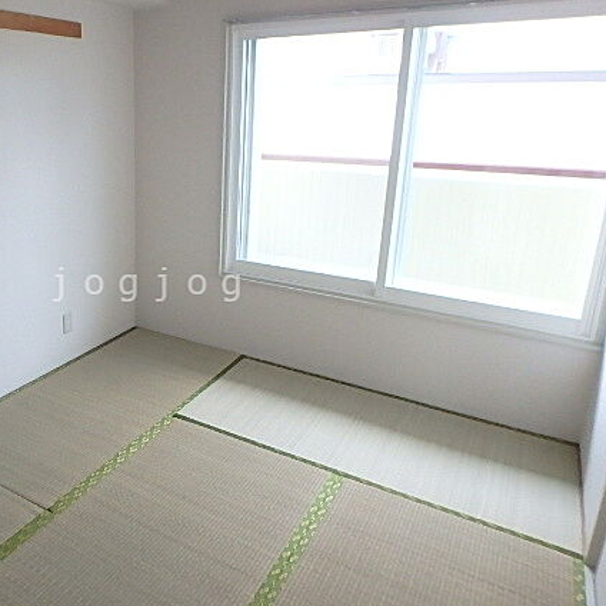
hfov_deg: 54.6
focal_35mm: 28
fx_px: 555
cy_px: 284
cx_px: 150
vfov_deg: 57.3
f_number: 3.5
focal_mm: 3.7
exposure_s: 1/30
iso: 640
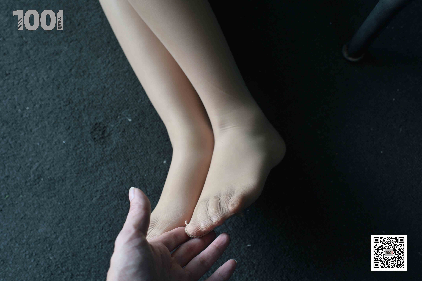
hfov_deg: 54.4
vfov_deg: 37.9
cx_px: 211
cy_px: 140
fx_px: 410
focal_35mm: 35
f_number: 5.6
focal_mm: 35
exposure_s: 1/160
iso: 640
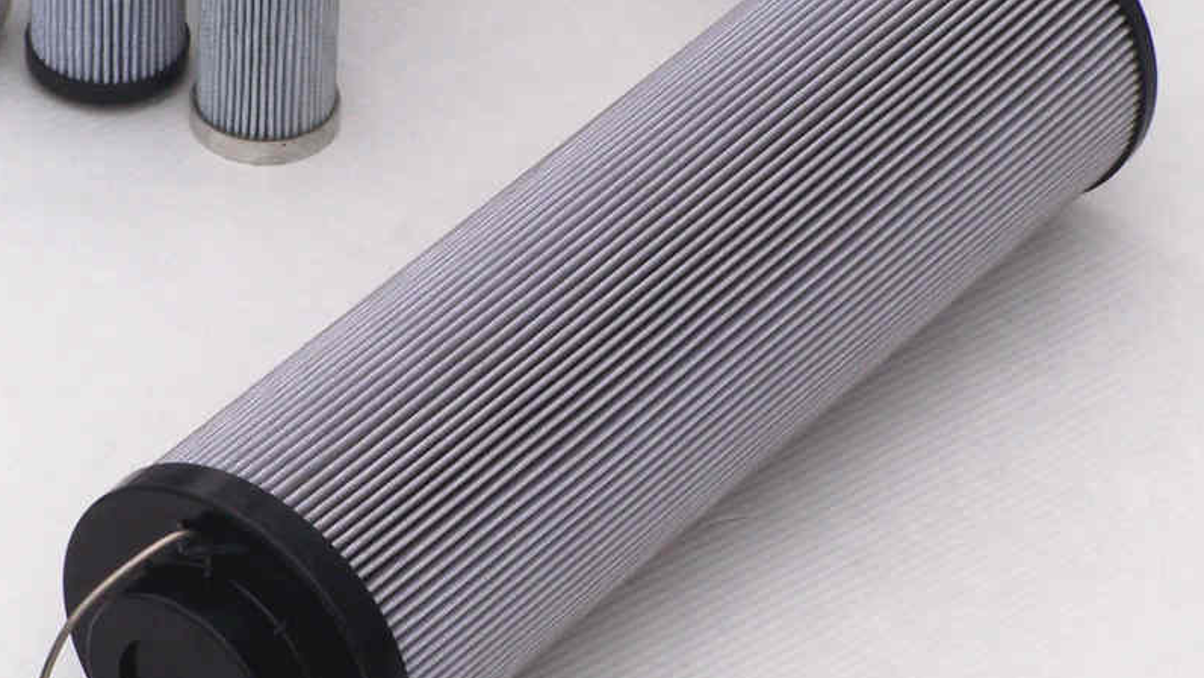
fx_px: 5556
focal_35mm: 174
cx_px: 600
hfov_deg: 12.4
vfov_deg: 7.0
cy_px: 428
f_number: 7.1
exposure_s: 1/200
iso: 100
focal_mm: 26.4
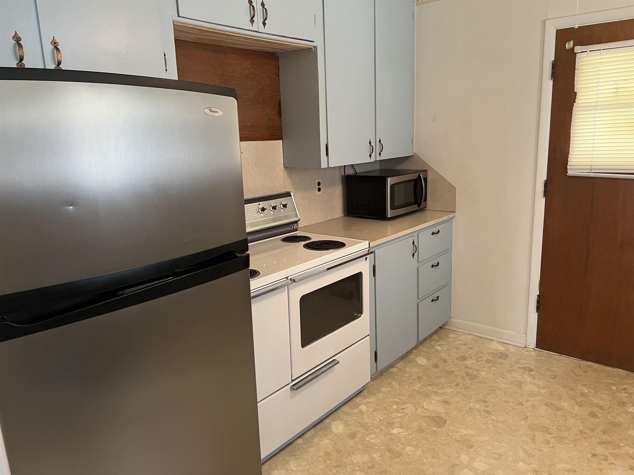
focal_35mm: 26
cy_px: 238
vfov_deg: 53.1
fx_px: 476
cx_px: 317
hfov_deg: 67.3
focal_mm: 5.7
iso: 500
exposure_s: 1/60
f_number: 1.5
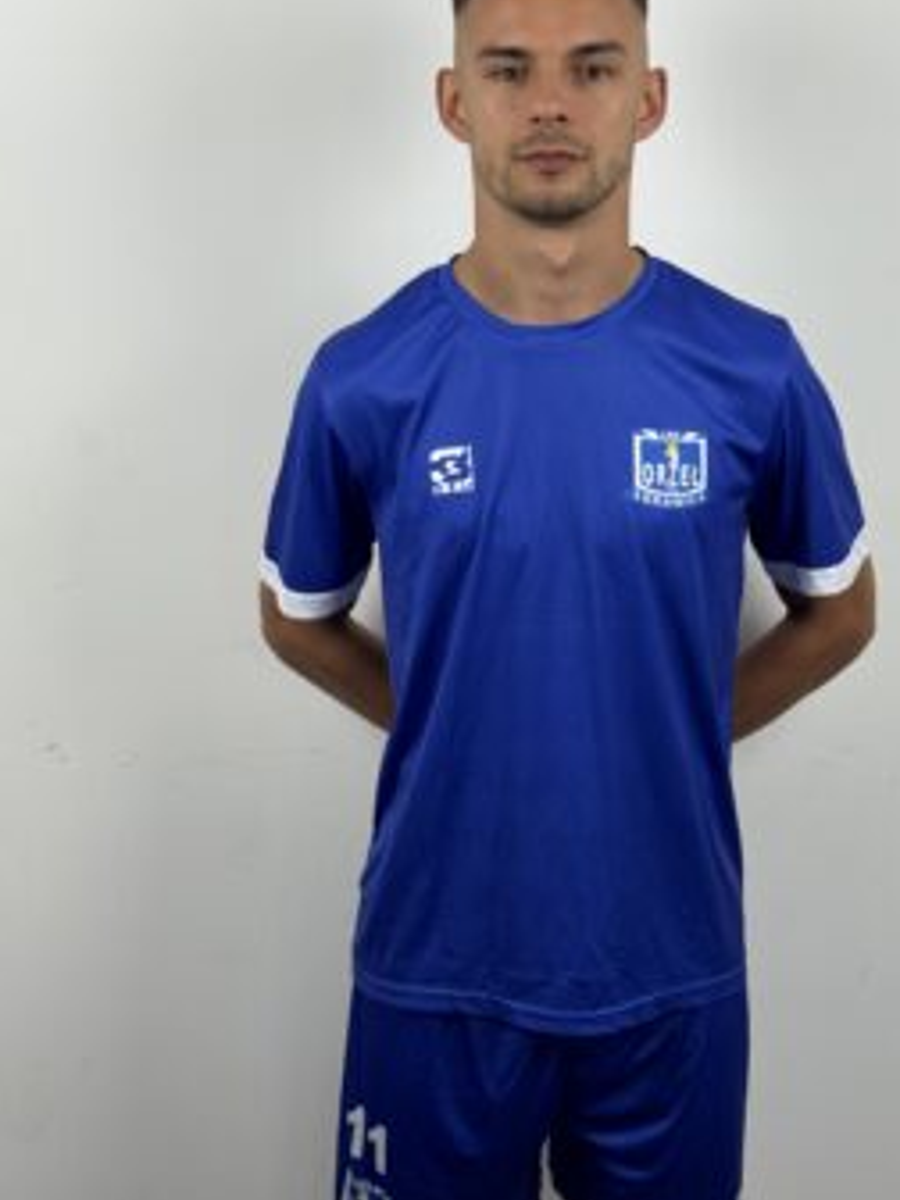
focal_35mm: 59
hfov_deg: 24.8
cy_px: 538
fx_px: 2045
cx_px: 550
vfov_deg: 32.7
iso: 80
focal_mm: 6.76
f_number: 1.78
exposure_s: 1/100
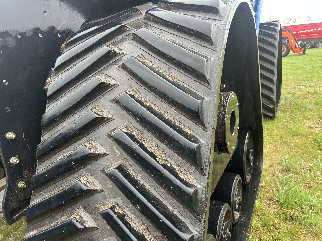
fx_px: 242
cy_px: 120
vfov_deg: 53.1
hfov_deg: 67.3
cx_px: 161
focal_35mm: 26
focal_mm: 5.7
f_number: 1.5
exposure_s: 1/121
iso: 40
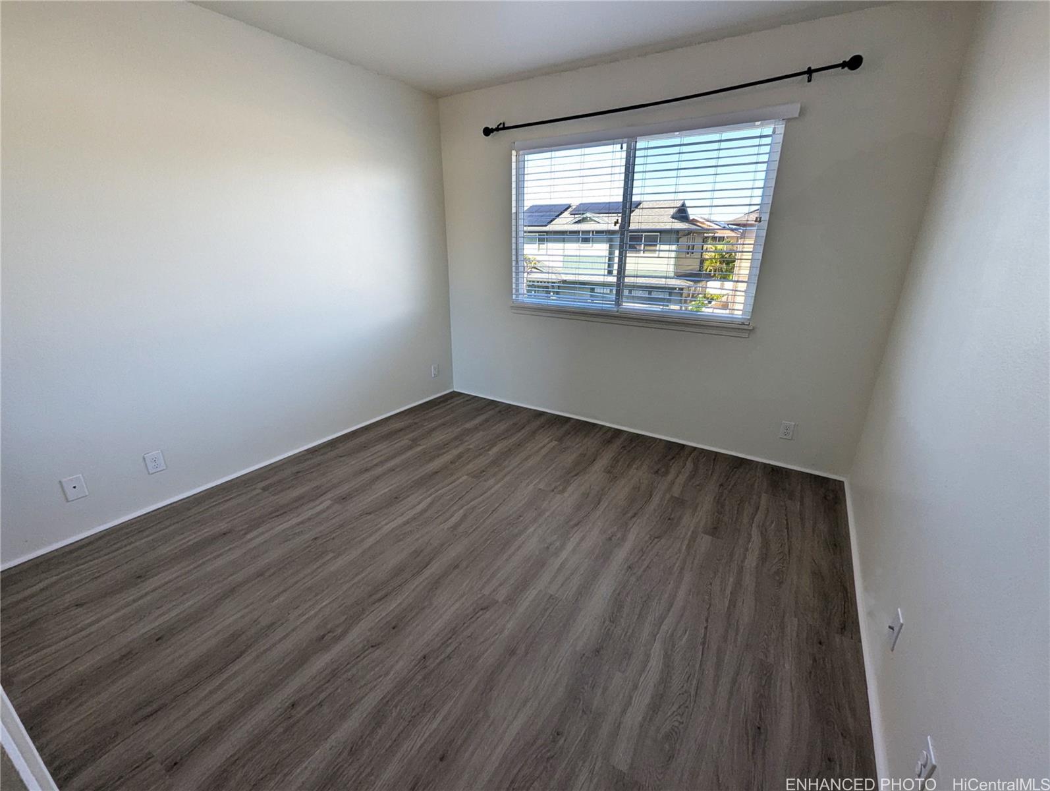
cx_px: 525
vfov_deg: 90.1
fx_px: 395
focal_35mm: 13
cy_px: 396
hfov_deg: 106.1
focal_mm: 1.95
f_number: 2.2
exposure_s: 1/173
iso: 50
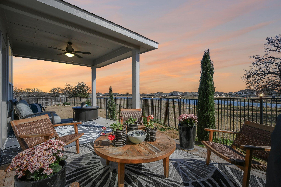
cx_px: 140
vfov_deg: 77.3
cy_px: 94
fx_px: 117
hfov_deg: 100.4
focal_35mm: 15
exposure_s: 1/2000
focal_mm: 10
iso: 400
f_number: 8
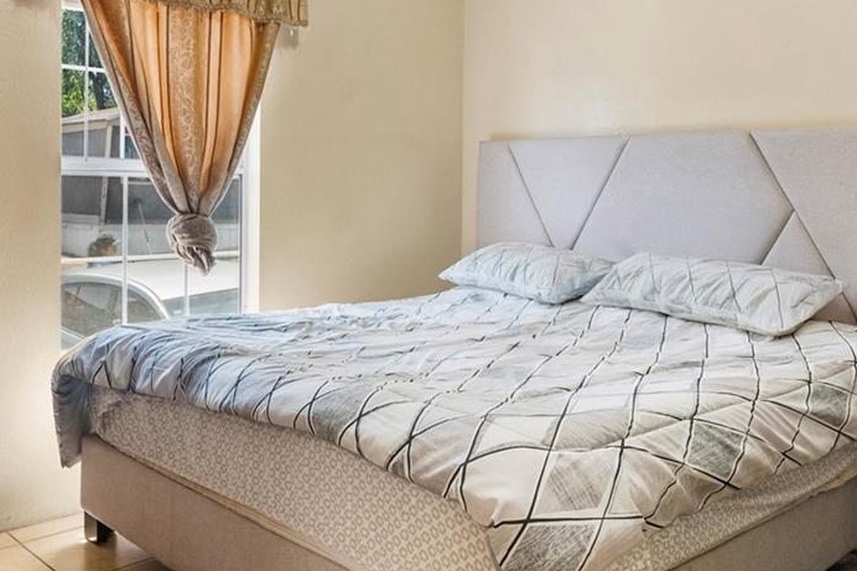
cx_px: 443
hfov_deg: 50.5
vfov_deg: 34.7
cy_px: 212
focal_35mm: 38
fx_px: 908
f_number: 7.1
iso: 320
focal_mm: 16.5
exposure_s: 1/50
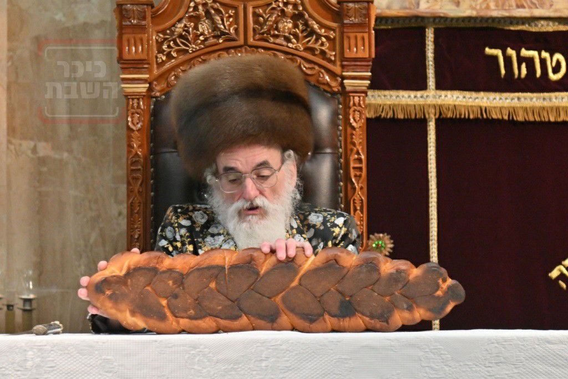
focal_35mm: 168
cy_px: 190
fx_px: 2650
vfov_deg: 8.2
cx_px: 284
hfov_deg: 12.2
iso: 1250
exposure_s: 1/250
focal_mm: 112
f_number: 4
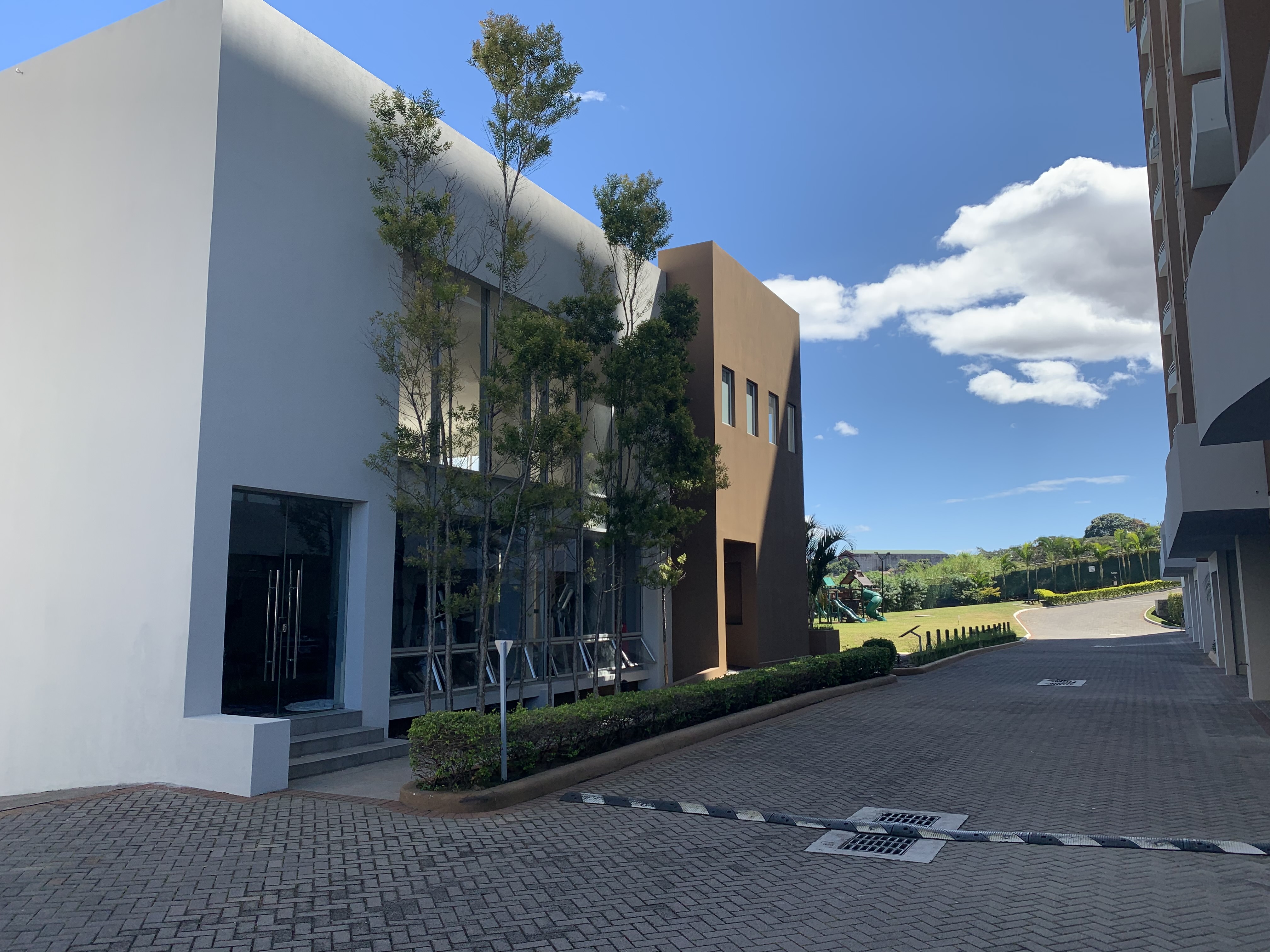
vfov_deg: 53.1
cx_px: 635
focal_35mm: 26
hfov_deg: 67.3
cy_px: 476
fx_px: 954
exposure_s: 1/1176
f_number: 1.8
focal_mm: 4.25
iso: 25
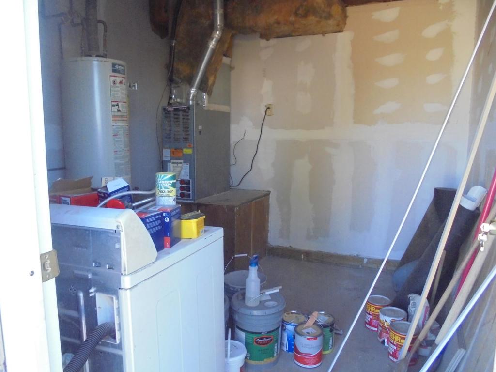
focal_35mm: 26
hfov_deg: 67.3
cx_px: 248
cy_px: 186
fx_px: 373
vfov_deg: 53.1
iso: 500
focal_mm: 4.6
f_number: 3.5
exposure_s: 1/125
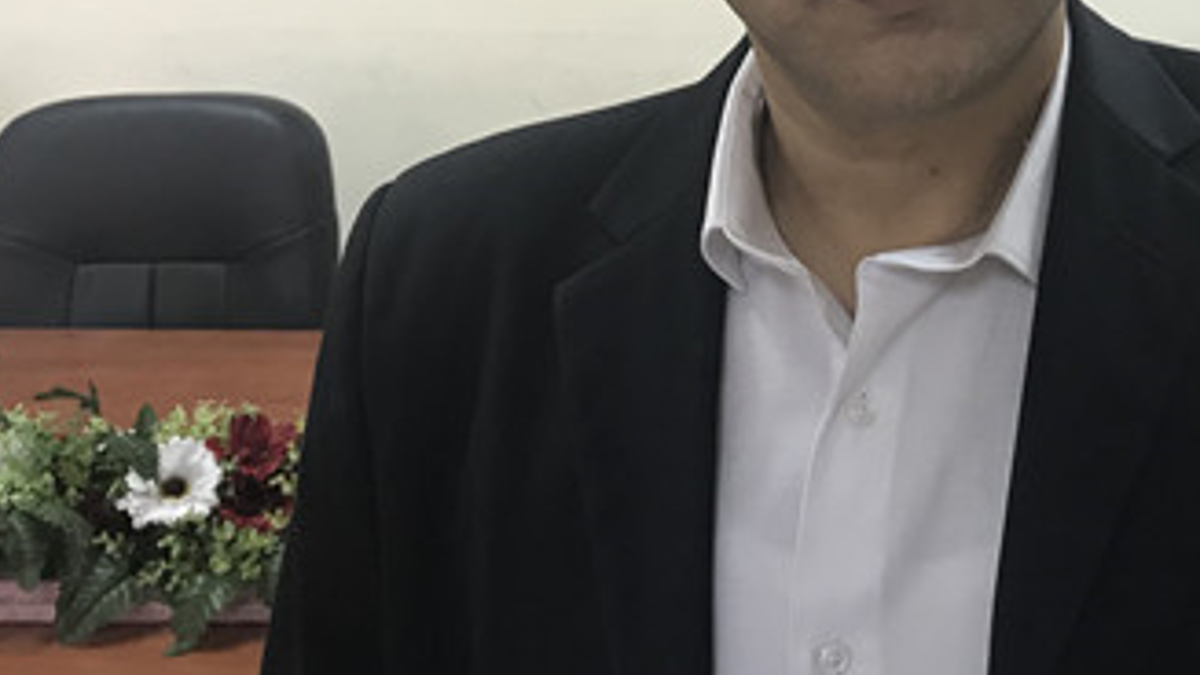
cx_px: 881
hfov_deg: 36.5
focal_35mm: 56
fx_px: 1782
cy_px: -44
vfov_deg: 20.6
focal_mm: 3.99
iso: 40
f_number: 1.8
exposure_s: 1/17
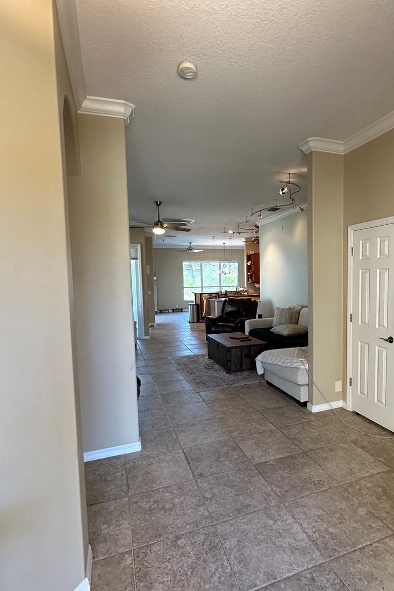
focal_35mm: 20
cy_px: 303
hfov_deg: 61.4
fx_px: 328
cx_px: 236
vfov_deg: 84.0
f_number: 2.2
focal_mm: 2.22
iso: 250
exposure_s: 1/120
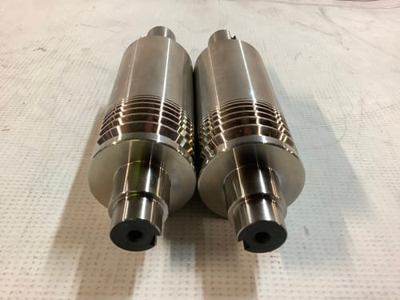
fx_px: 358
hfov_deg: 58.4
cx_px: 200
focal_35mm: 31
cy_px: 150
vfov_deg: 45.4
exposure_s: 1/50
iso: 200
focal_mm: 3.3
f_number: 2.4
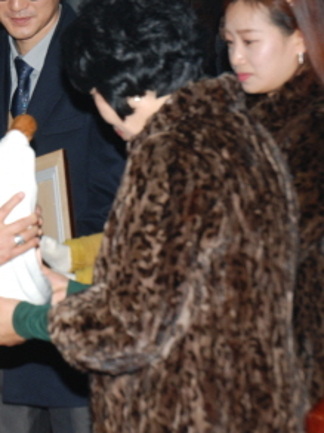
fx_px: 1685
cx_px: 22
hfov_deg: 10.9
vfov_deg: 14.6
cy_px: 220
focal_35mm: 135
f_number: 5.6
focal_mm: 38
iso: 200
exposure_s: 1/60
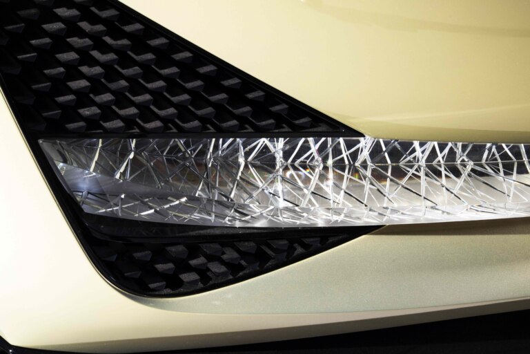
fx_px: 1030
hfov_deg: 28.8
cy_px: 177
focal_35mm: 70
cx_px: 265
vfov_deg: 19.5
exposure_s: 1/1.67
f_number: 13
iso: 400
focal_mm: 70
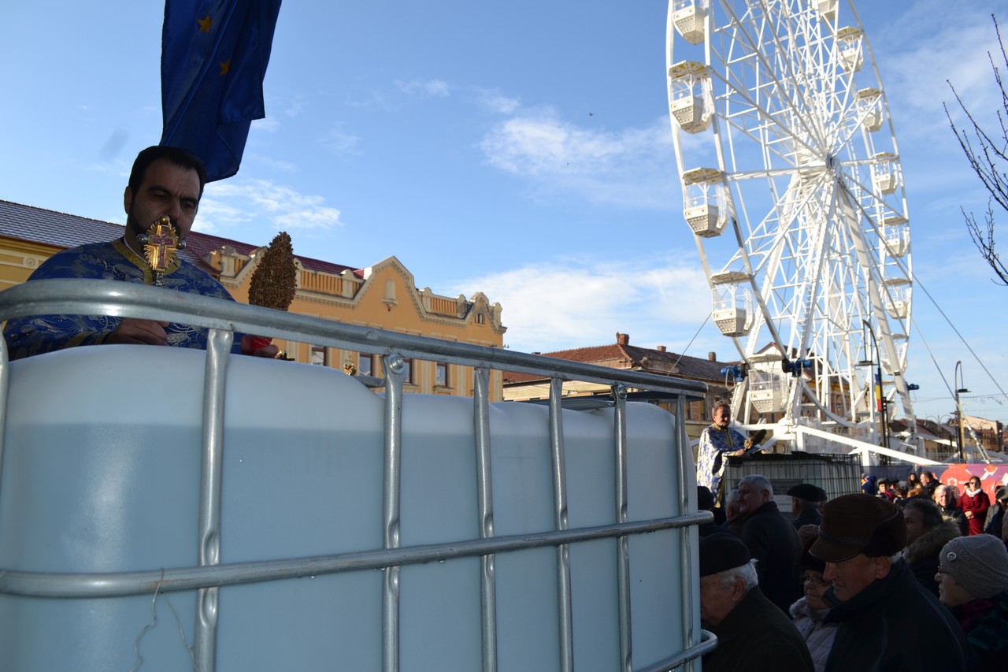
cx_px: 504
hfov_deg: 67.4
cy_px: 336
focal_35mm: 27
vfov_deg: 47.9
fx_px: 756
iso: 100
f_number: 6.3
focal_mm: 18
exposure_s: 1/200
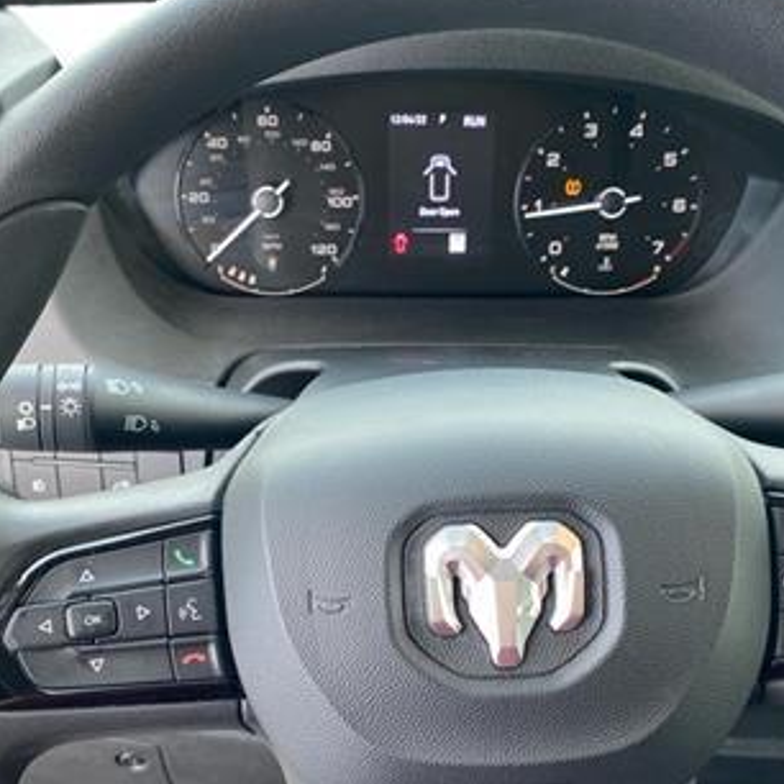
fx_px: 1230
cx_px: 402
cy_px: 541
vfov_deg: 34.9
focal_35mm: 48
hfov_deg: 35.4
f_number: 1.8
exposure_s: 1/72
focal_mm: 4.25
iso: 125
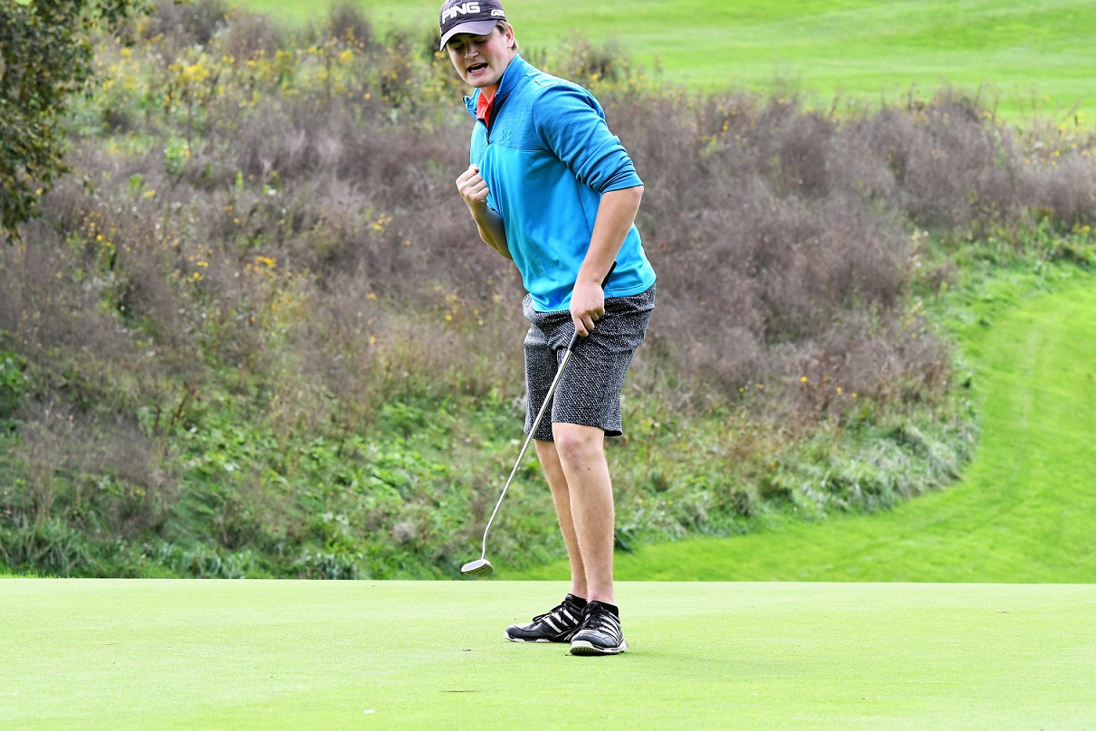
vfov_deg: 7.6
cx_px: 548
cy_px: 366
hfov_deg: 11.4
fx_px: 5480
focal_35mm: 180
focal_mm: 120
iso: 1600
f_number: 8
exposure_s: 1/1000
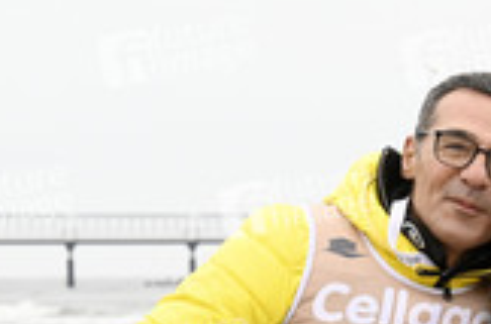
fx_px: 4936
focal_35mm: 363
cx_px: 520
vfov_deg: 3.8
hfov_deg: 5.7
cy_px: 430
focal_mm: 130
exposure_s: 1/500
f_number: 16
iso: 4000
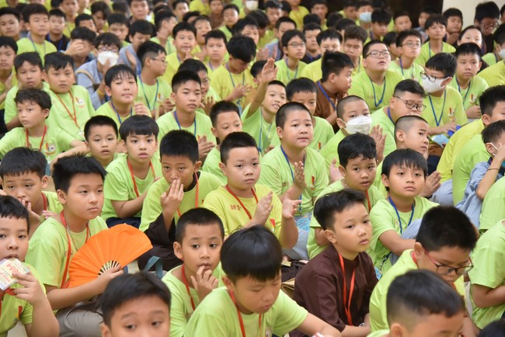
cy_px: 168
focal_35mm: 66
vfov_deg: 20.6
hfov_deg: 30.5
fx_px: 926
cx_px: 252
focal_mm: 66
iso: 2000
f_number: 4
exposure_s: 1/125
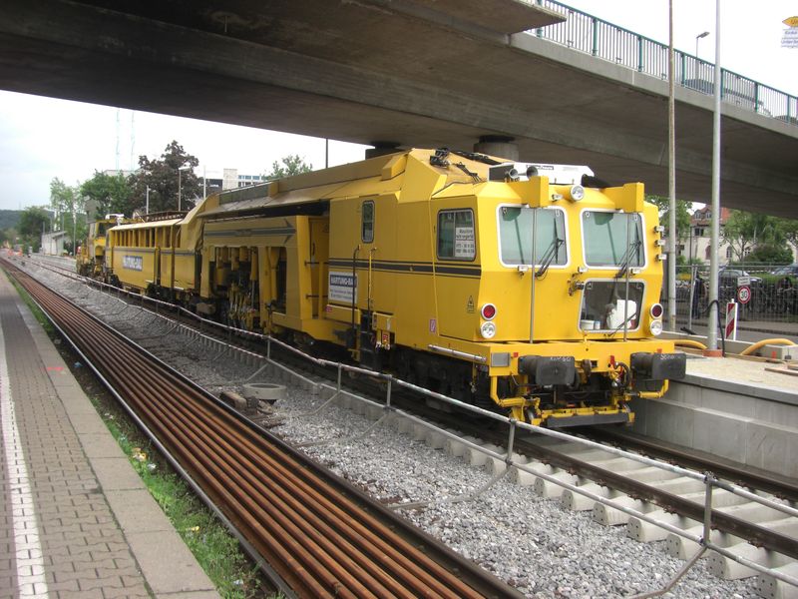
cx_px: 399
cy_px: 300
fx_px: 945
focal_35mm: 41
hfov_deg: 45.8
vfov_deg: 35.1
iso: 64
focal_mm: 6.8
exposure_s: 1/200
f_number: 3.4
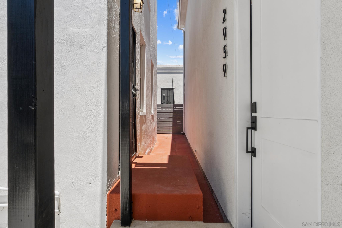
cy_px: 114
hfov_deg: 90.0
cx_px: 171
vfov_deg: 67.4
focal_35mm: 18
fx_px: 171
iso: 100
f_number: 8
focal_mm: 12
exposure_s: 1/400
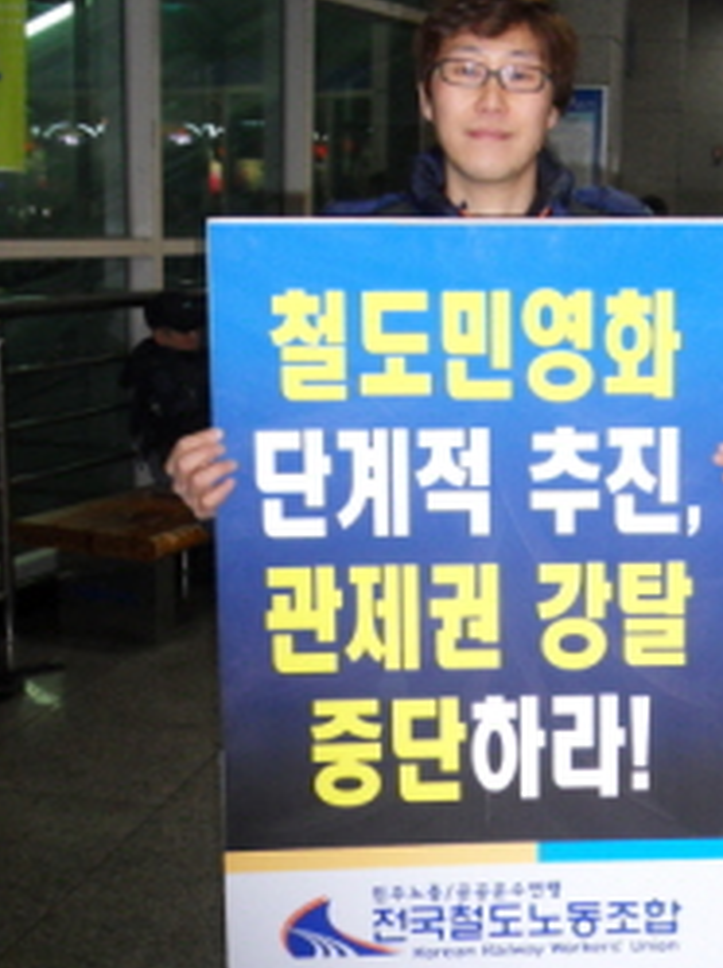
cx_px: 377
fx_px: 1256
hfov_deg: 32.1
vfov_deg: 41.9
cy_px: 595
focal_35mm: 45
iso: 240
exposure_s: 1/30
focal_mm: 5.6
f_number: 3.7
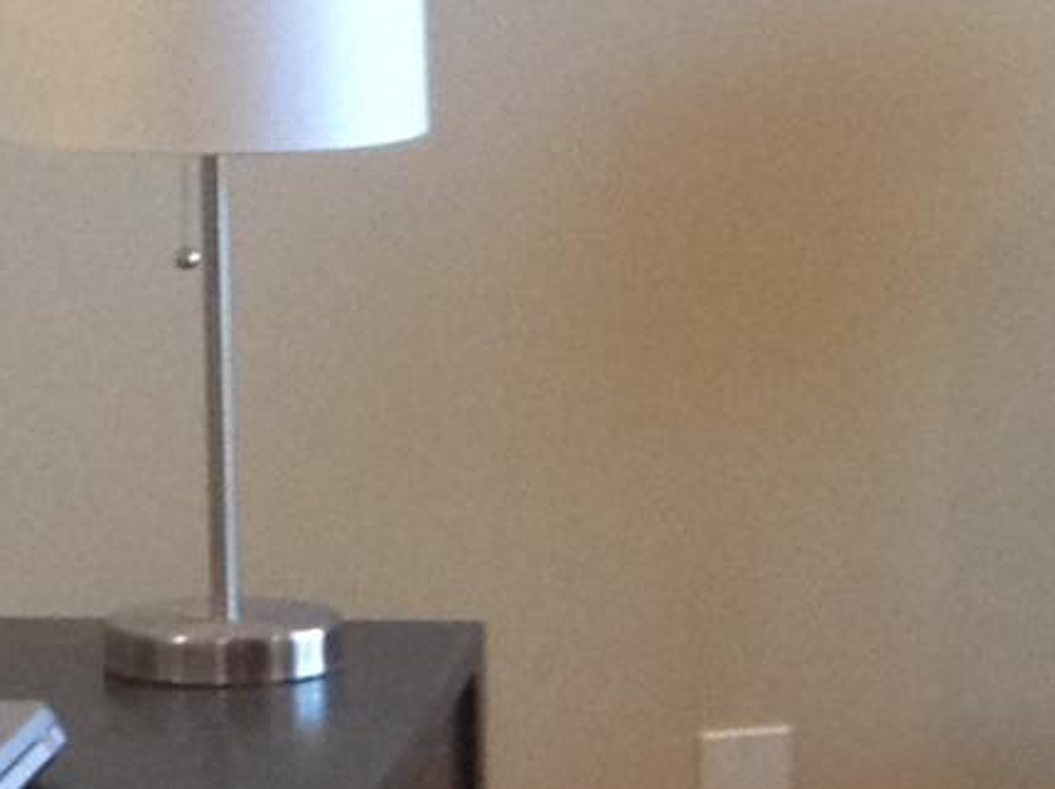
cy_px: 597
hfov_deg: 8.1
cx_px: 831
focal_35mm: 245
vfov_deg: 6.1
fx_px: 7461
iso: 160
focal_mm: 4.28
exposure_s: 1/20
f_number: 2.4
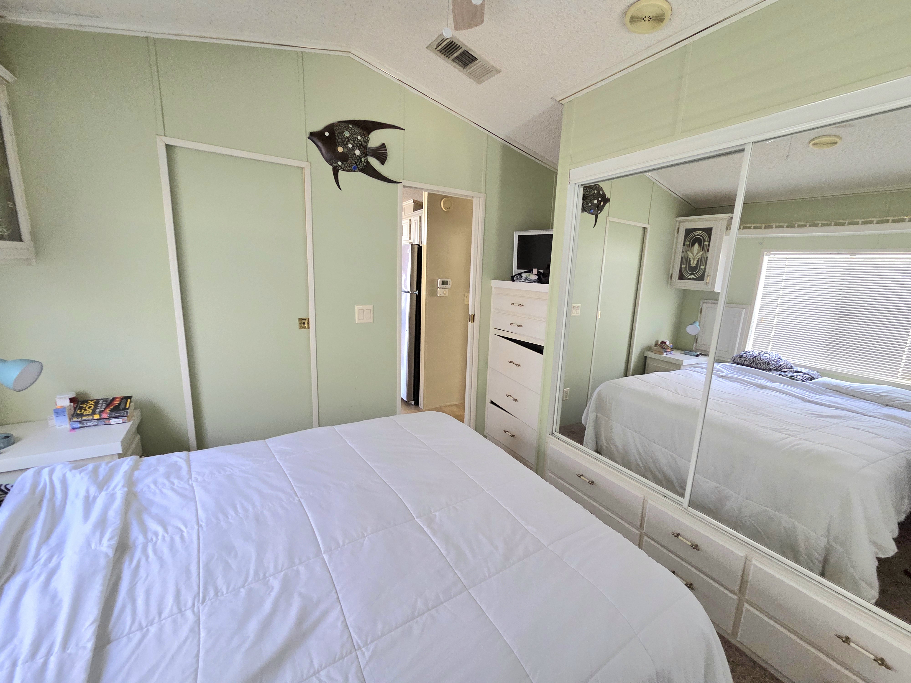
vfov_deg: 89.9
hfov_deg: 106.2
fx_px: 342
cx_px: 456
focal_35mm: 13
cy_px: 342
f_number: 2.2
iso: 320
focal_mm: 2.2
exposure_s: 1/60.2
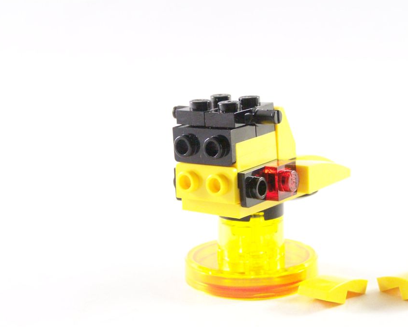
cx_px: 243
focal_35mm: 89
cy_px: 150
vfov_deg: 17.3
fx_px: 1075
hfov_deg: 21.5
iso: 400
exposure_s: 1/45
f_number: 3.2
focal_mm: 12.4
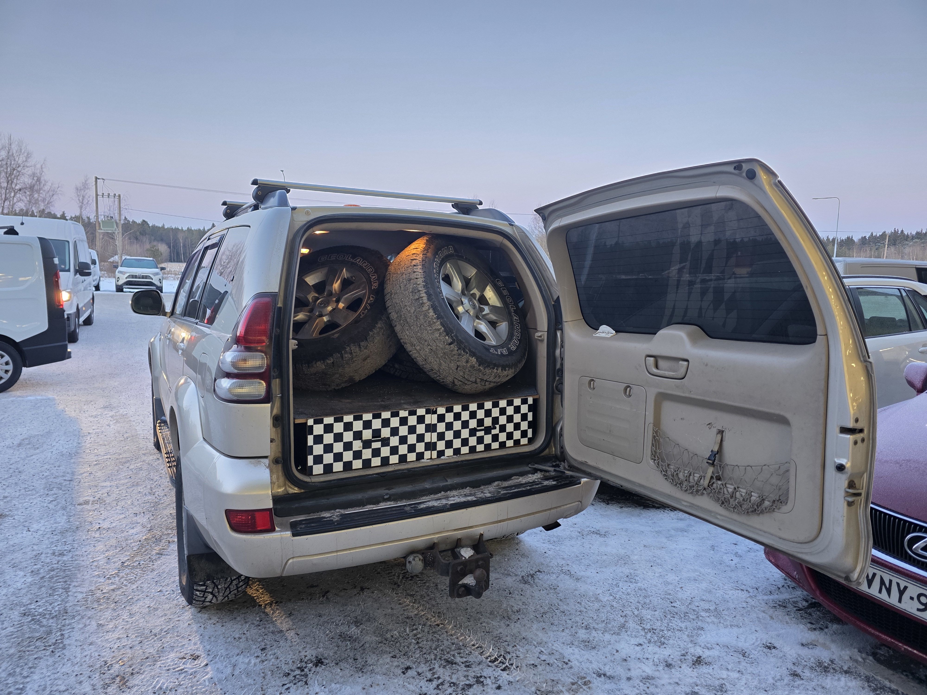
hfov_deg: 73.9
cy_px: 348
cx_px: 464
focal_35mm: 23
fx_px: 616
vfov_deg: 58.9
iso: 250
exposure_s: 1/52
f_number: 1.7
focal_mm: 6.3
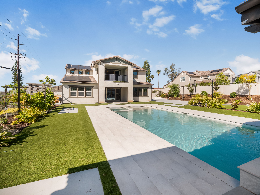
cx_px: 130
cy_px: 98
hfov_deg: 102.1
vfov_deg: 85.6
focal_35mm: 14
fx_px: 105
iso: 200
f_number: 7.1
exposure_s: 1/1000
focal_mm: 7
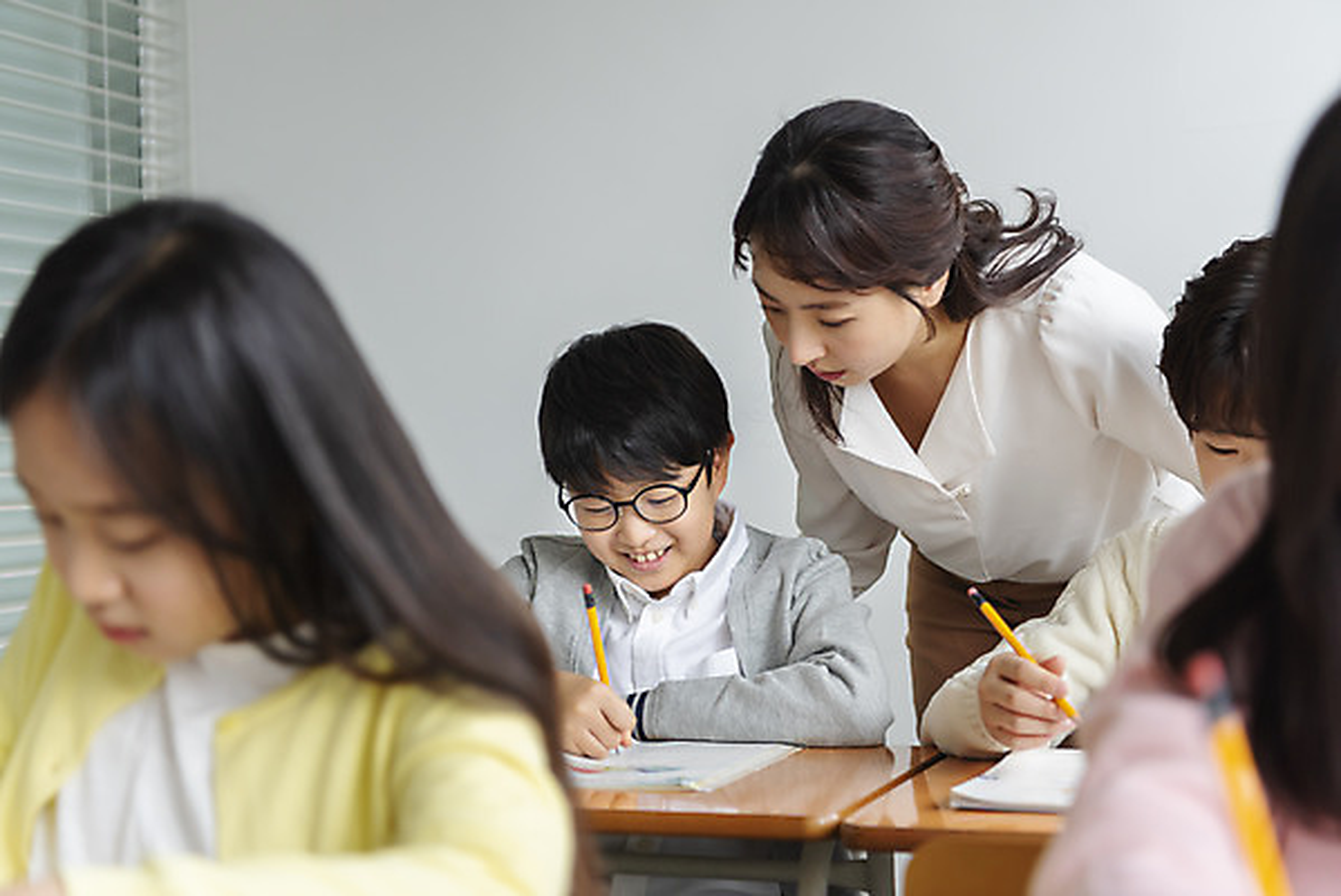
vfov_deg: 26.0
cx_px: 670
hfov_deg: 38.2
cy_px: 448
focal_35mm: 52
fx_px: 1938
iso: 800
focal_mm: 52
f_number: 2.8
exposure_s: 1/160
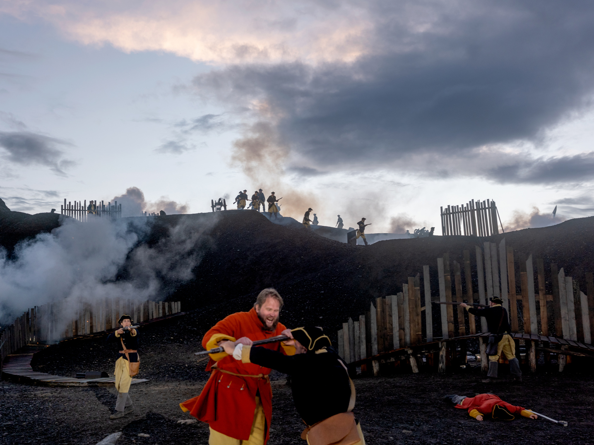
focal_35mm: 38
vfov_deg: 37.7
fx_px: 652
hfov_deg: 49.0
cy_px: 222
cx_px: 289
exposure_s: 1/500
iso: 400
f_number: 4
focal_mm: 35
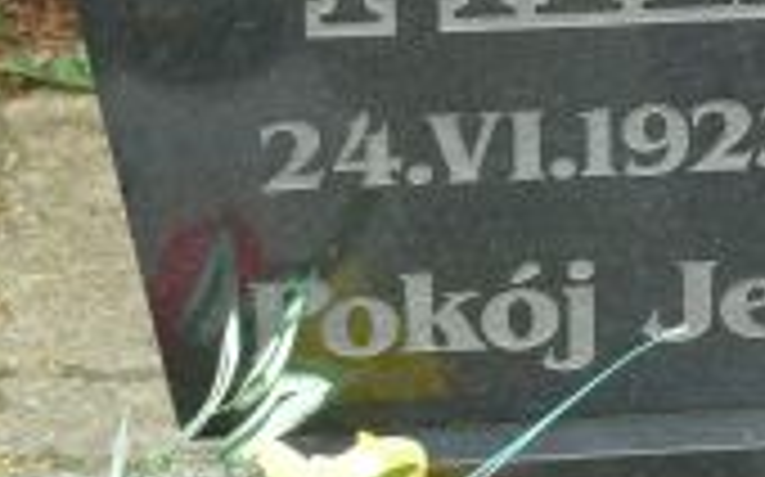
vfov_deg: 5.3
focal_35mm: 248
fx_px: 5167
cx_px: 792
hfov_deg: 8.4
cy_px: 58
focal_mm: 13.7
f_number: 4.2
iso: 100
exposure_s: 1/40
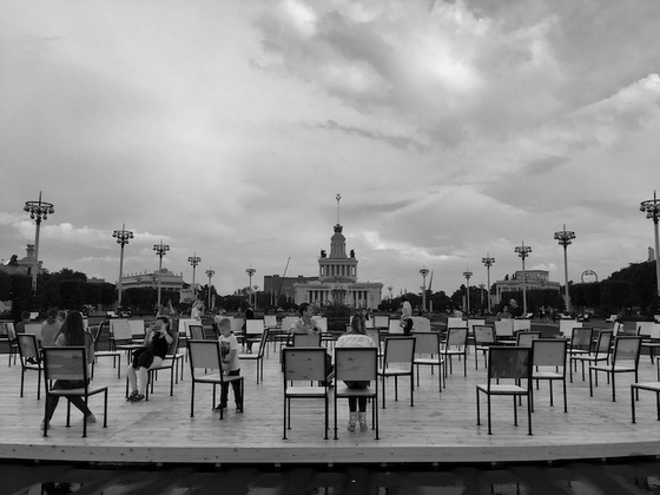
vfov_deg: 48.2
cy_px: 248
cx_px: 330
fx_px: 553
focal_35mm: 29
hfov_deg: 61.7
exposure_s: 1/2198
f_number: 2.2
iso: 25
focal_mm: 4.15
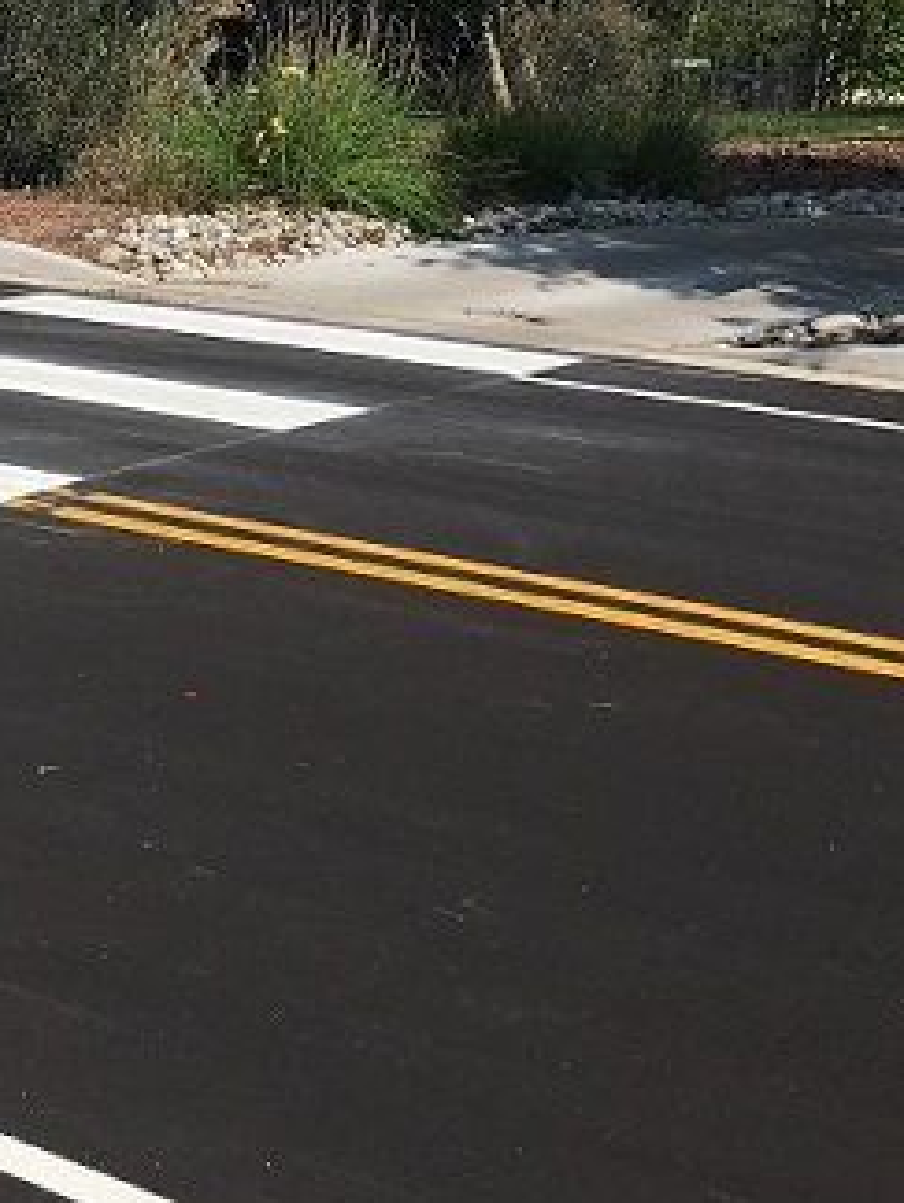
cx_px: -472
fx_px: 2505
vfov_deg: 26.9
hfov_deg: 18.1
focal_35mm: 72
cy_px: 402
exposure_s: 1/2653
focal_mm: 4.15
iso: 25
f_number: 2.2
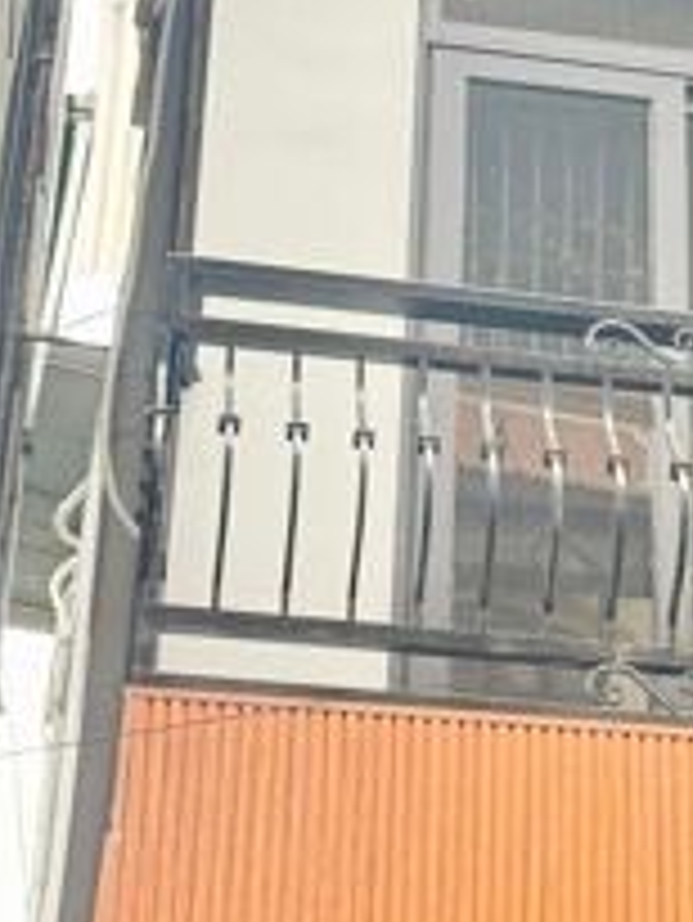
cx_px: 886
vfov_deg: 16.4
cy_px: 526
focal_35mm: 120
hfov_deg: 12.0
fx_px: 3200
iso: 125
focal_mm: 6.76
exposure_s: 1/127
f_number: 1.78
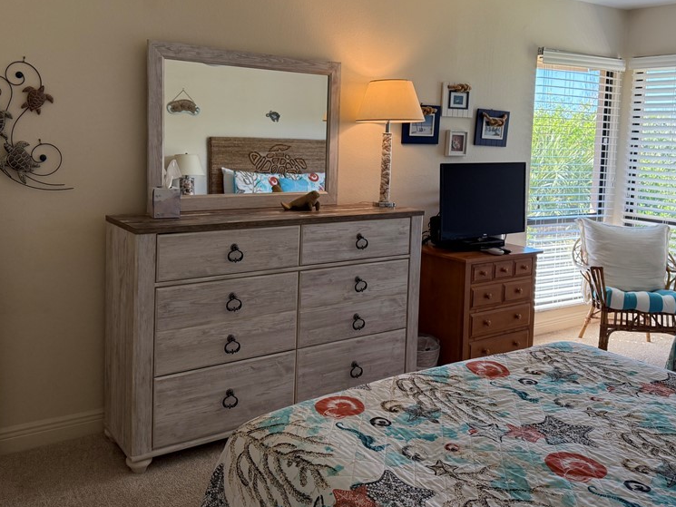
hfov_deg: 55.3
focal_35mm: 33
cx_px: 327
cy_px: 183
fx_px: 645
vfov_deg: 42.6
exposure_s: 1/240
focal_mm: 6.76
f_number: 1.78
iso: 160
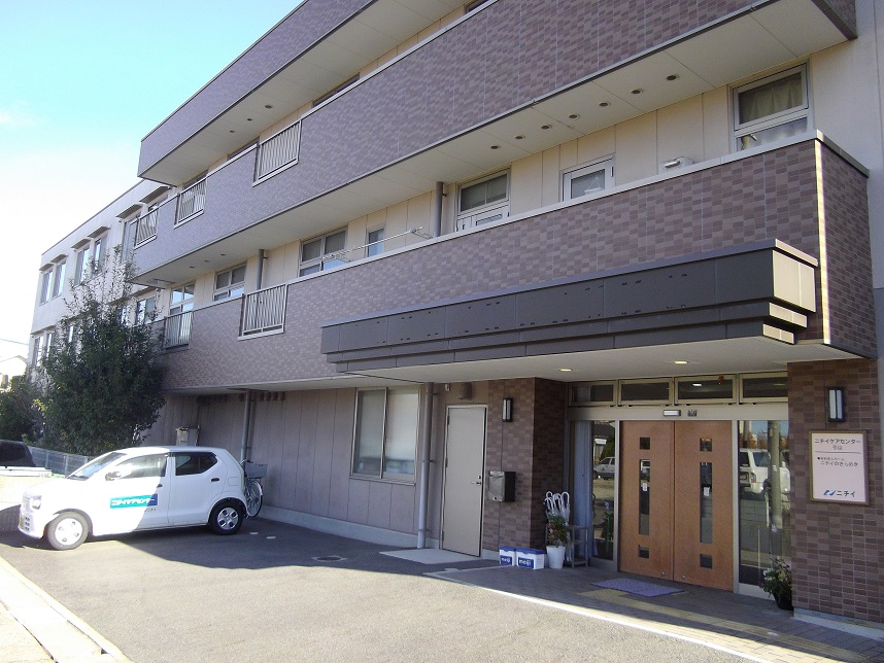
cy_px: 332
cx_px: 442
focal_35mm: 27
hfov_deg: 65.3
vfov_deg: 51.4
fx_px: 690
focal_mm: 4.9
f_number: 3.2
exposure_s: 1/250
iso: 100
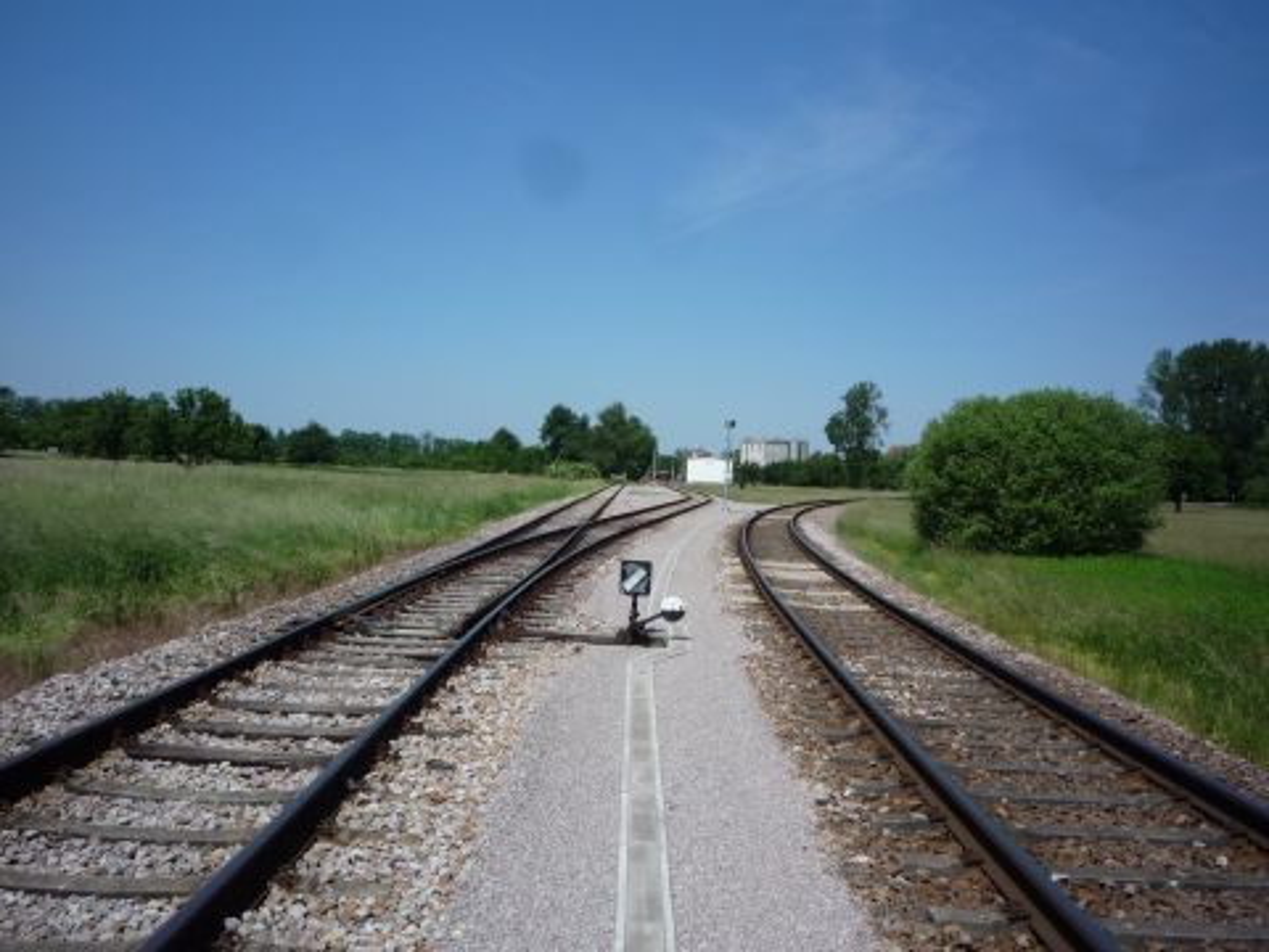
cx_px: 634
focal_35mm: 32
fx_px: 1173
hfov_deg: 56.8
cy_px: 476
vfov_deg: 44.2
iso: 100
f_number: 5.6
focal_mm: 5.2
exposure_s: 1/500
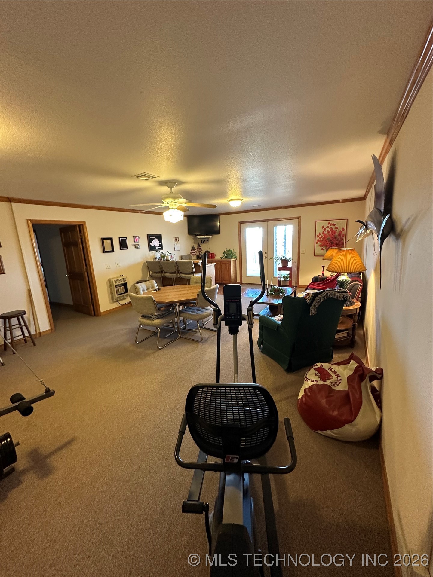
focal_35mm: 14
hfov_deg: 85.7
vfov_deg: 102.1
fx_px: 233
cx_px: 216
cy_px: 288
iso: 250
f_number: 2.2
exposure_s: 1/60
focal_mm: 2.22
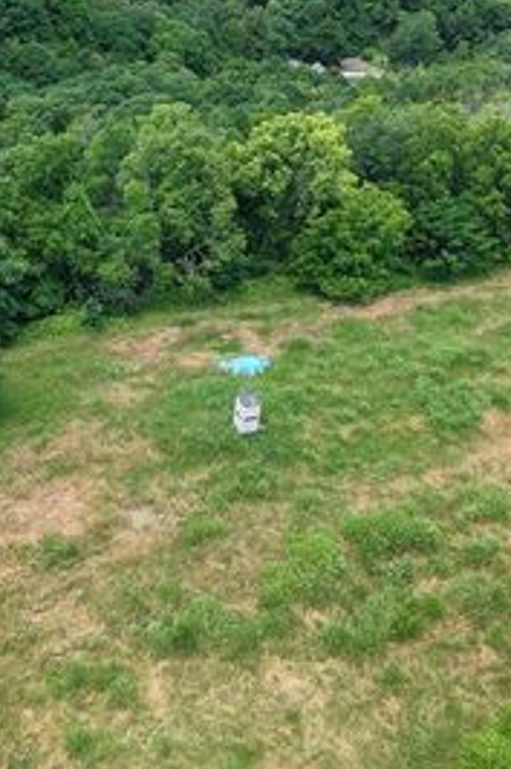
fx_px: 1002
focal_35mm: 47
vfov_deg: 41.5
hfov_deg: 28.4
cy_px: 273
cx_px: 165
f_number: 1.8
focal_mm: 8.67
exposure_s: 1/725
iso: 100
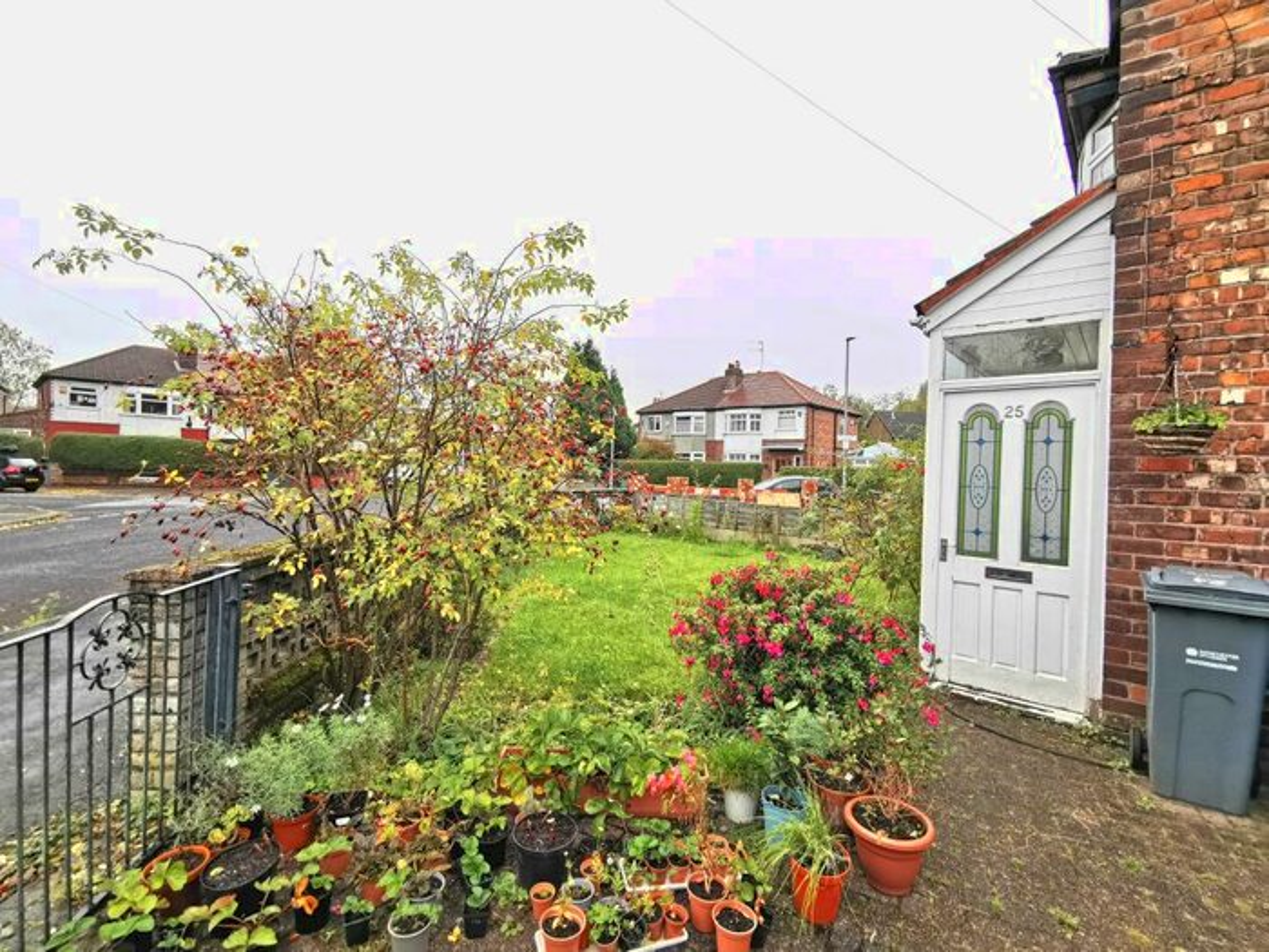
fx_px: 587
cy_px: 476
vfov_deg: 78.1
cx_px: 634
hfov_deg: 94.5
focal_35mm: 16
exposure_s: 6
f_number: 2.2
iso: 50
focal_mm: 2.35
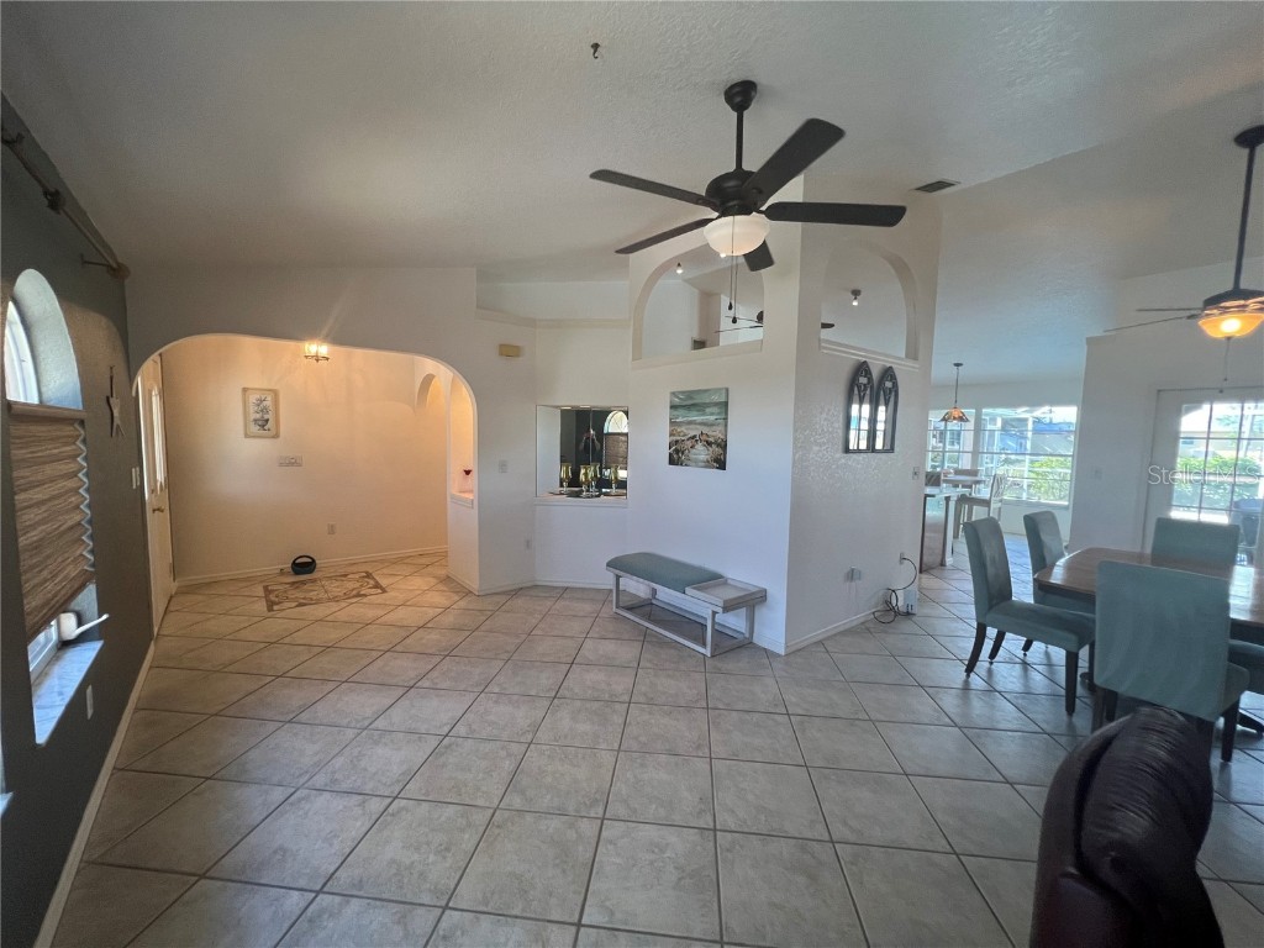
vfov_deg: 89.9
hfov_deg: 106.2
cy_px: 474
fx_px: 475
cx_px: 632
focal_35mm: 13
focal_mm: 1.57
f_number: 1.8
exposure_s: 1/120
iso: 200
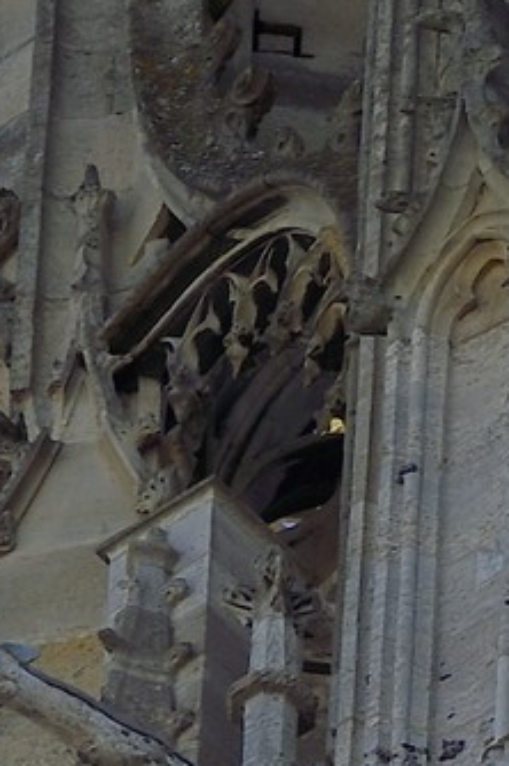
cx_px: 1729
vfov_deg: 2.0
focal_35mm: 1008
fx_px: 21421
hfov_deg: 1.4
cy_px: 2448
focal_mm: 140
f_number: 10
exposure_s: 1/250
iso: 200
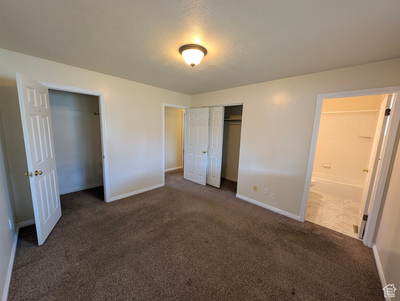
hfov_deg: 110.5
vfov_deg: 94.6
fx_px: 139
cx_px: 200
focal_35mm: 12
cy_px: 150
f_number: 1.95
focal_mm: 2.23
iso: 142
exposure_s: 1/24
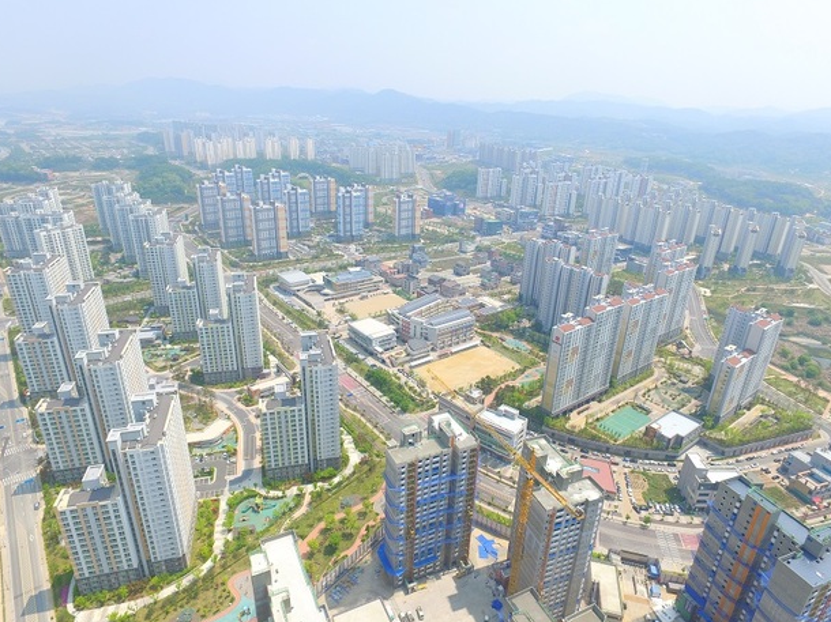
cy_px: 320
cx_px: 405
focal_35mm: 21
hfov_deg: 79.0
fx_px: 504
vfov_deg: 63.4
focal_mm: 3.61
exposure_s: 1/736
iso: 100
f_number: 2.8
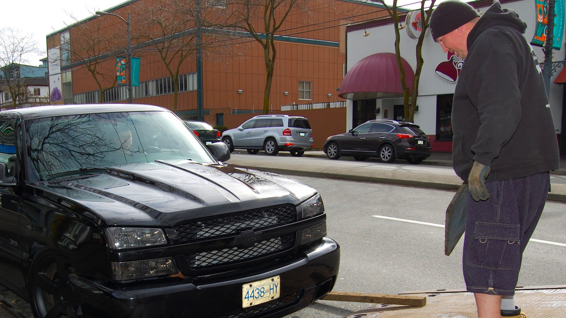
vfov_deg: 28.7
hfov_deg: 49.3
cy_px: 245
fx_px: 611
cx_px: 215
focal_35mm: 41
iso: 200
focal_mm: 19
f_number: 9
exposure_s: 1/320
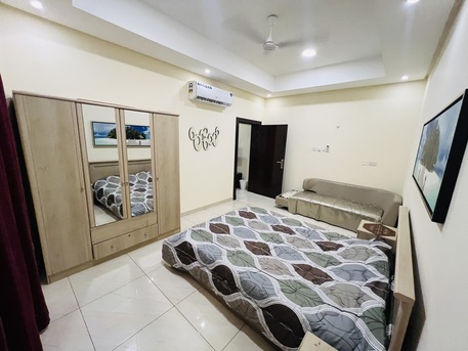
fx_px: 176
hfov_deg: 106.2
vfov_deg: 89.9
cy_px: 176
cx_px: 234
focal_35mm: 13
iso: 400
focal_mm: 1.57
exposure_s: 1/60
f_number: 1.8
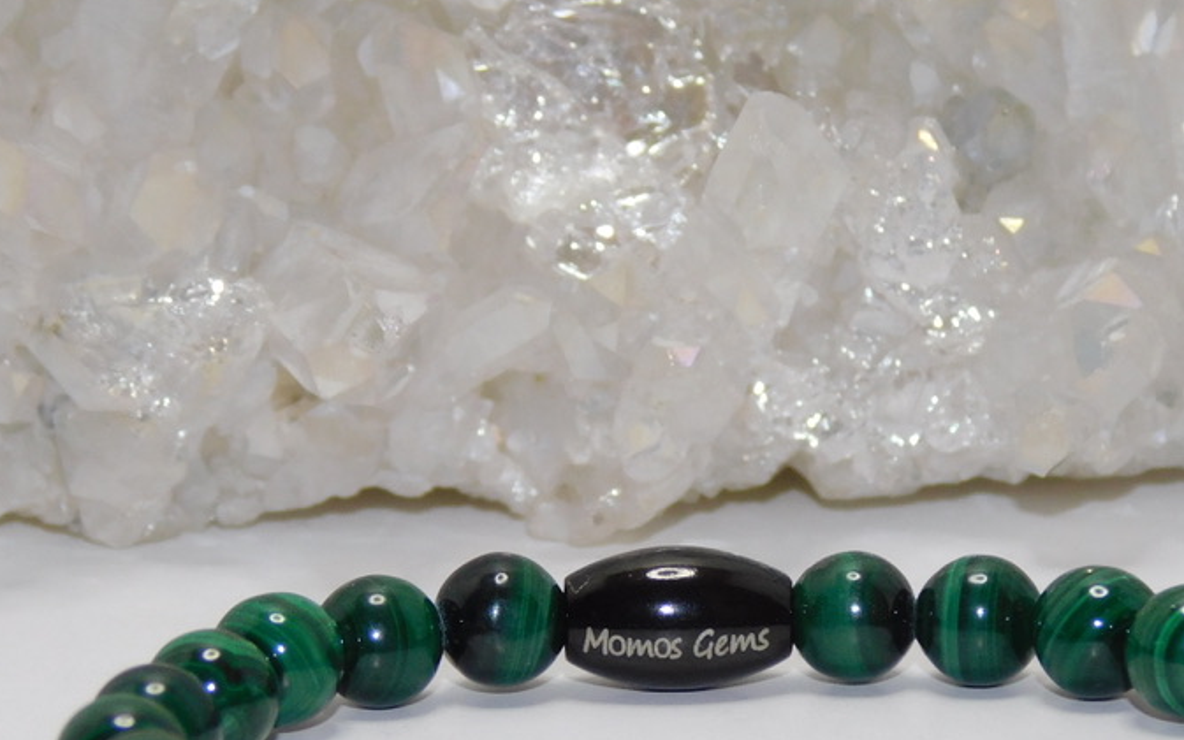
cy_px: 606
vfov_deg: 6.1
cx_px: 663
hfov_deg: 9.7
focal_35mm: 216
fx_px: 6972
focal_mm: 23.7
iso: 200
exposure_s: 1/60
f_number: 5
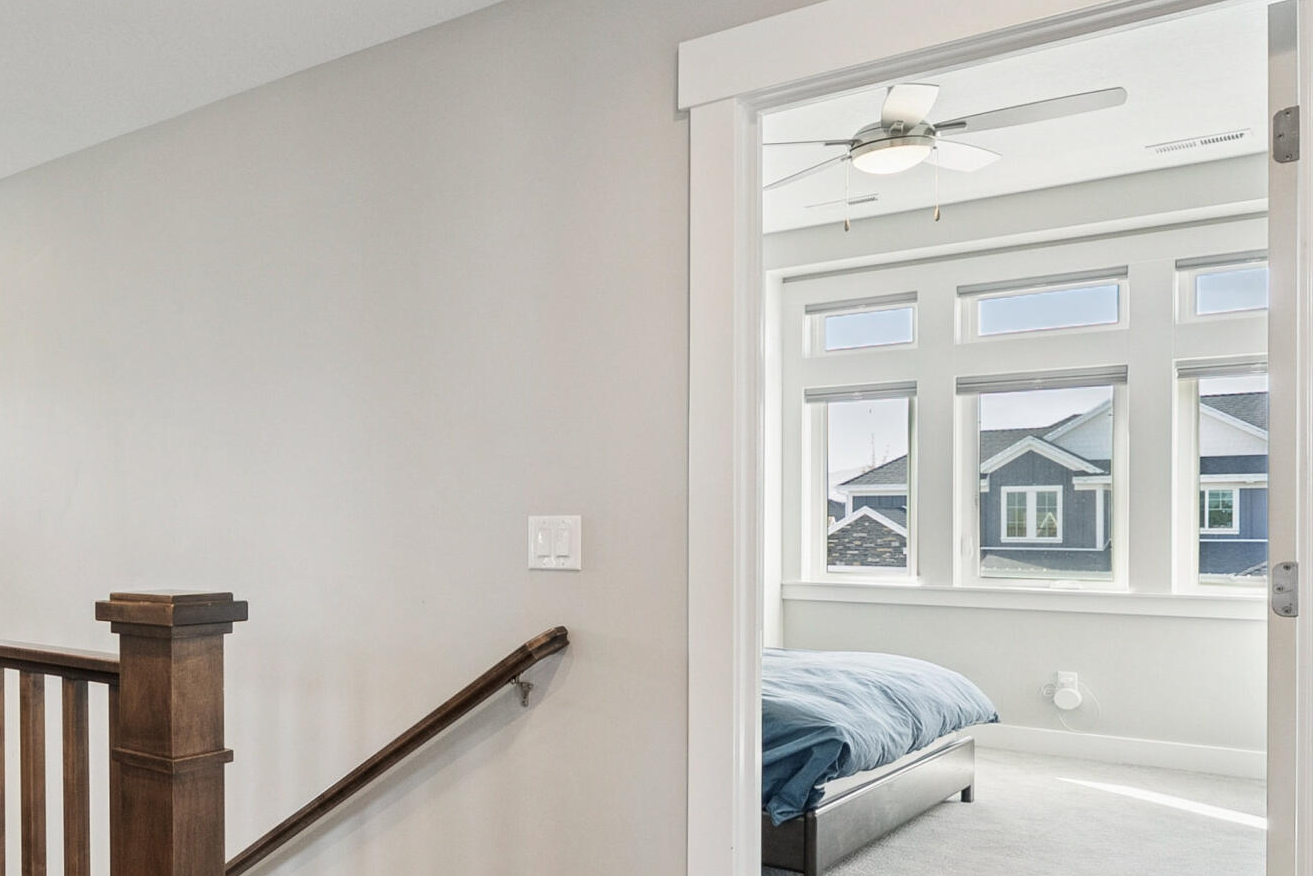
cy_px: 552
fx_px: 1167
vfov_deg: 40.8
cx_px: 95
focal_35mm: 32
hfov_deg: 50.9
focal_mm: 14
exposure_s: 1/125
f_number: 5.6
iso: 1600
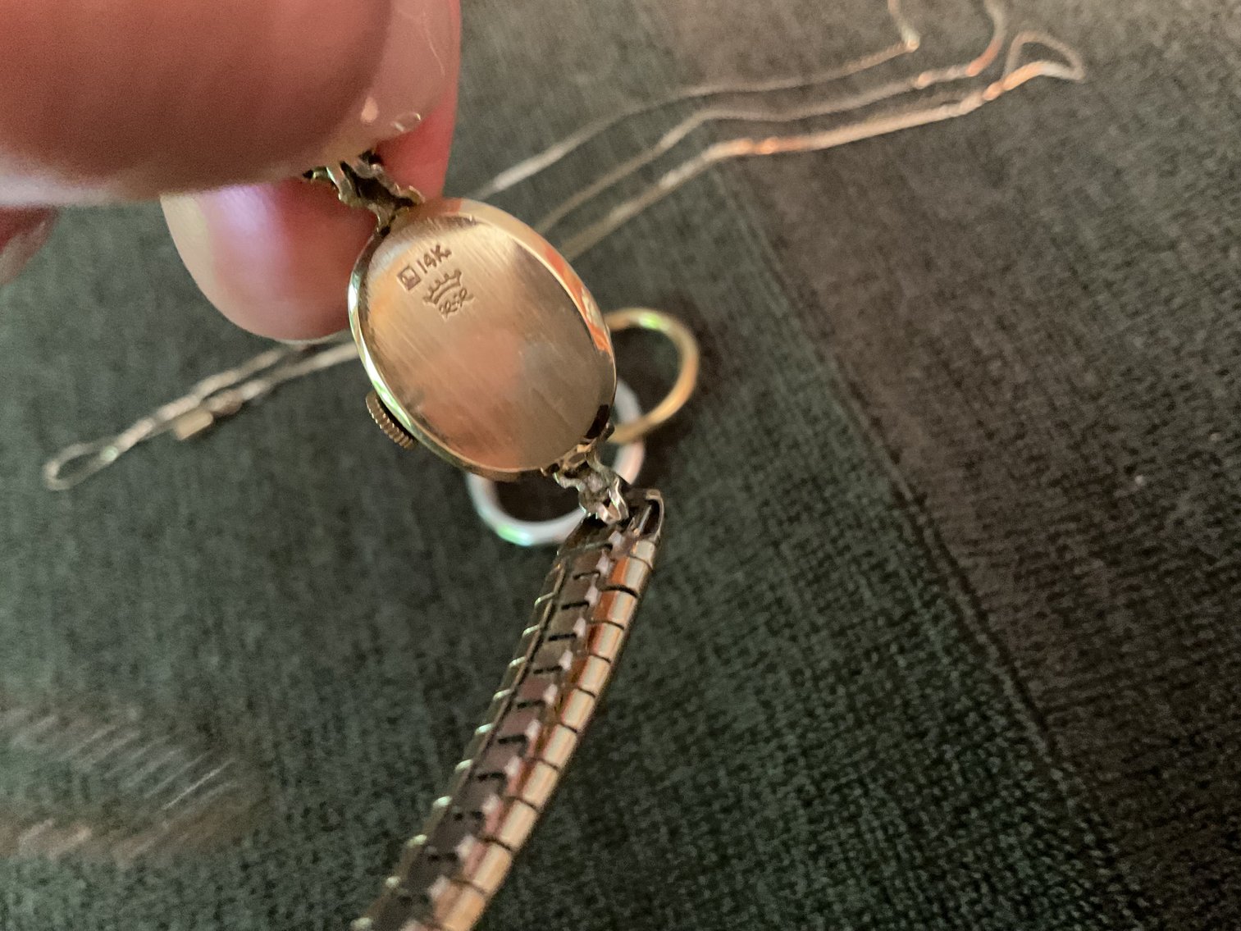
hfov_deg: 61.7
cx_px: 620
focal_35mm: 29
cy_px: 466
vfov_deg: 48.2
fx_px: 1040
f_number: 1.8
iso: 500
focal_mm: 3
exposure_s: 1/24
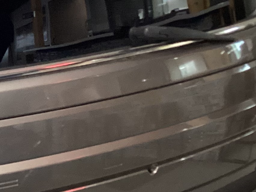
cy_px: 103
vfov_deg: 12.5
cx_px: -126
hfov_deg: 15.3
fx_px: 880
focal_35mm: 119
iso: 320
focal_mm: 3.3
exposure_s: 1/40
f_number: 2.4
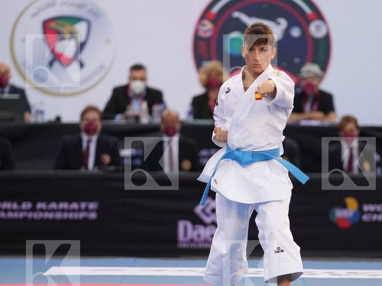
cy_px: 163
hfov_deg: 5.4
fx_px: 4072
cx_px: 250
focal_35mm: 369
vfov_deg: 4.0
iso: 3200
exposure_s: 1/1000
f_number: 2.8
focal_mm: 187
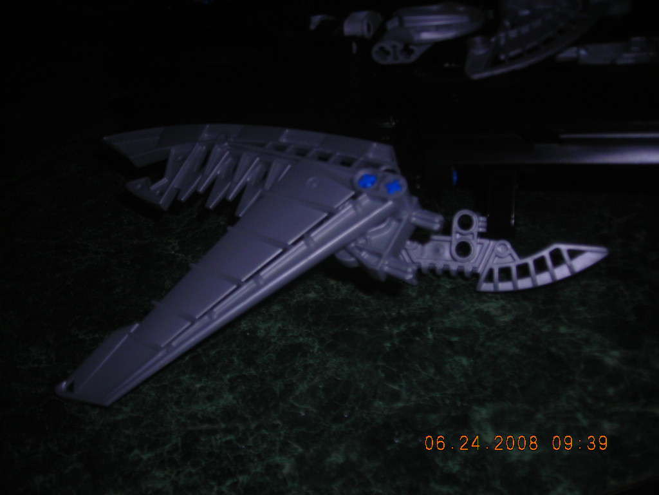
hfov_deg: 49.0
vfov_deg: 37.7
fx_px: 723
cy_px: 248
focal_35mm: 38
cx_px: 330
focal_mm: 6.3
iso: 50
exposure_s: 1/60.1
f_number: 6.4
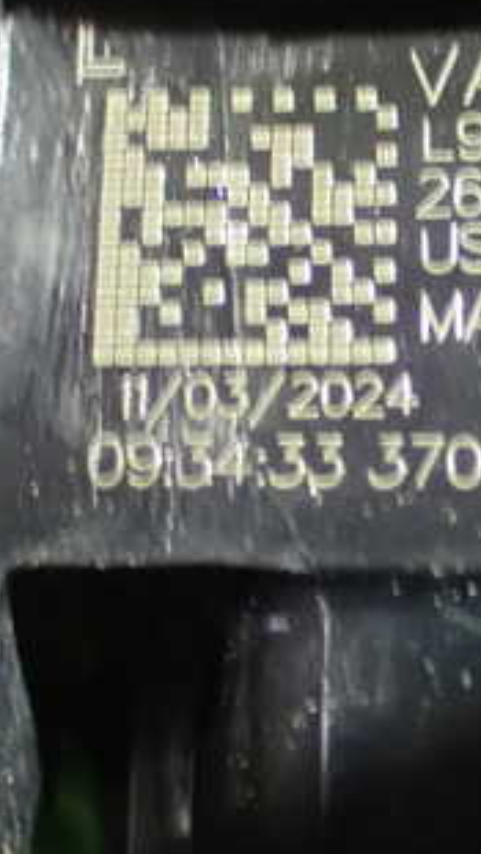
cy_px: 357
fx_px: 2380
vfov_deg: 20.3
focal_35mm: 105
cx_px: 445
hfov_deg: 11.5
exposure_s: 1/10
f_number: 3.2
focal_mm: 9.01
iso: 1600
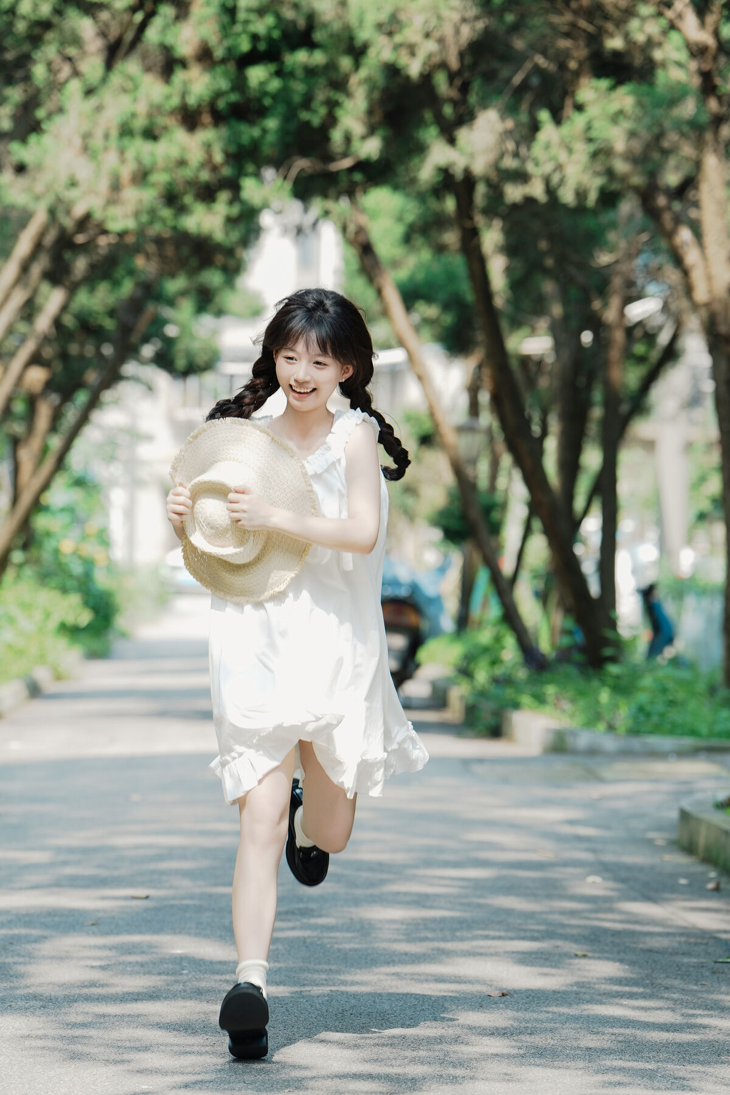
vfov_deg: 16.4
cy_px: 548
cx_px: 365
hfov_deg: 11.0
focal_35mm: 125
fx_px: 3802
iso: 200
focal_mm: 125
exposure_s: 1/320
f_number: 4
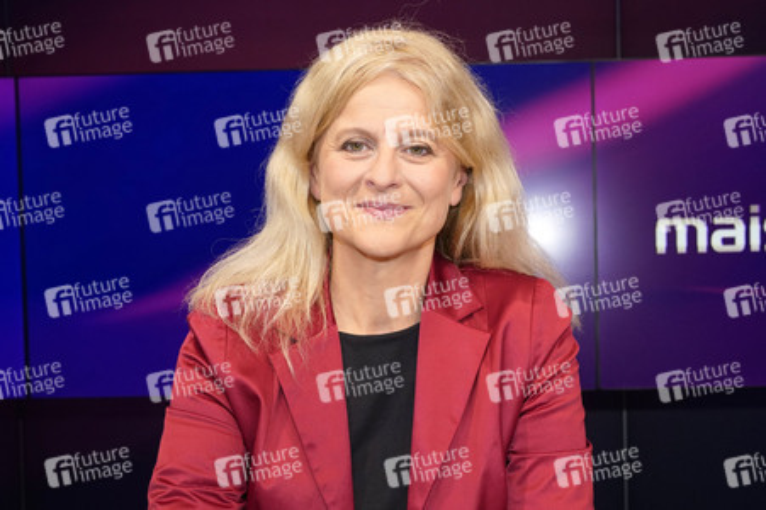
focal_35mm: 37
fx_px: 787
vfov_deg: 35.9
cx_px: 383
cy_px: 255
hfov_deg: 51.9
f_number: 5.6
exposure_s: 1/125
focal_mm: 37
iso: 2000
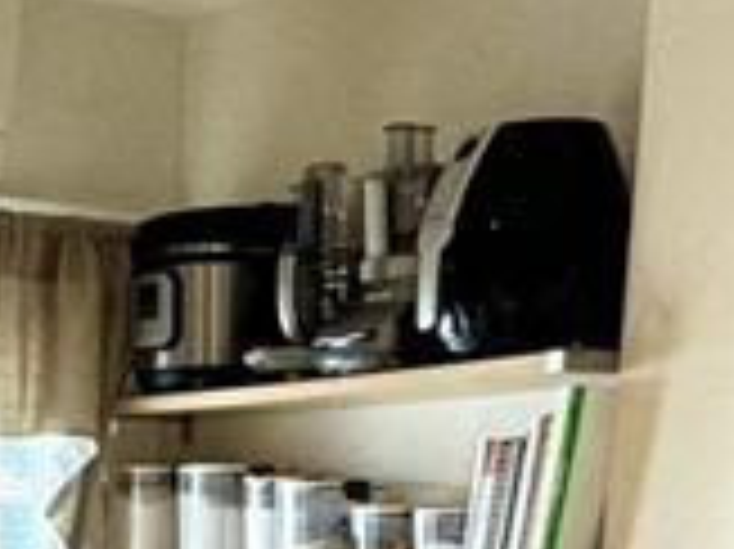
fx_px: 1865
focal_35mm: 88
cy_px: 1058
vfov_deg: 14.3
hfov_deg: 21.4
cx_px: -14
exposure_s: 1/120
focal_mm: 2.22
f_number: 2.2
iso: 250
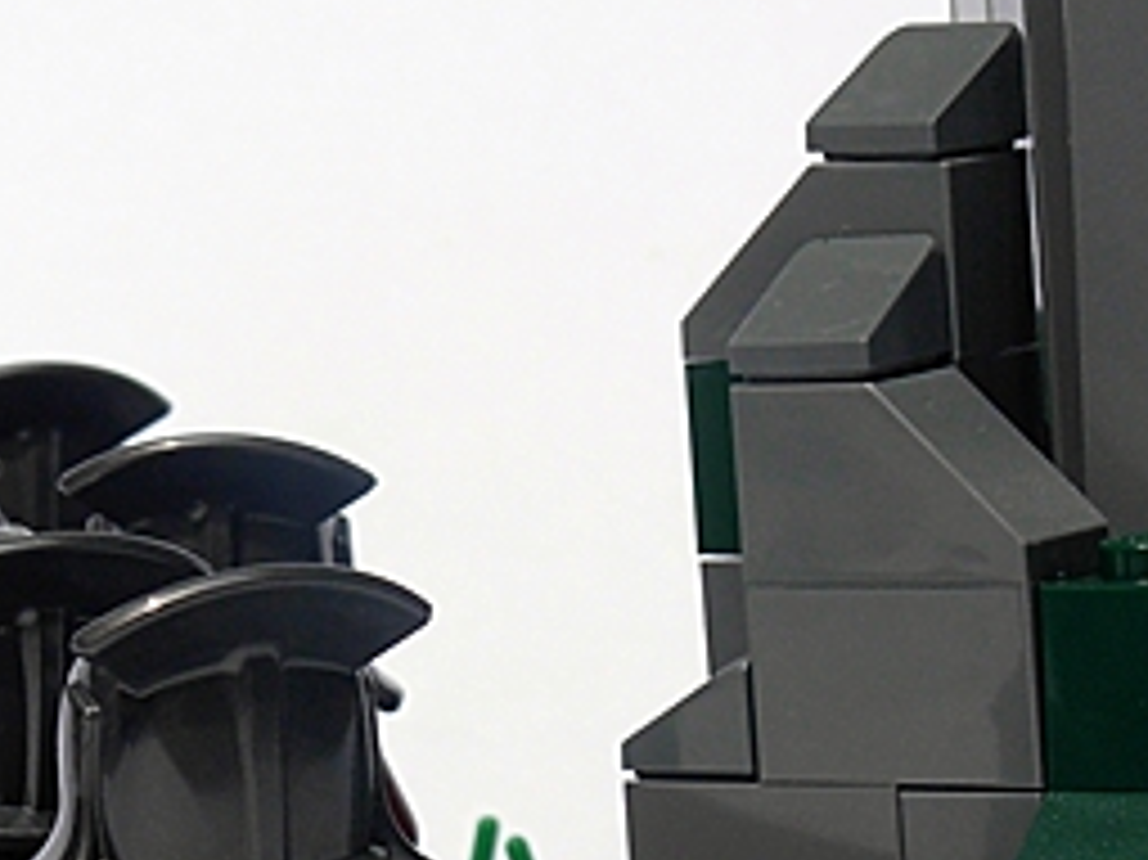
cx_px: 378
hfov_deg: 8.8
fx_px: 7492
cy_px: 635
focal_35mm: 226
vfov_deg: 6.6
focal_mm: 15.9
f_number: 6.7
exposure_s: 1/373
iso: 79
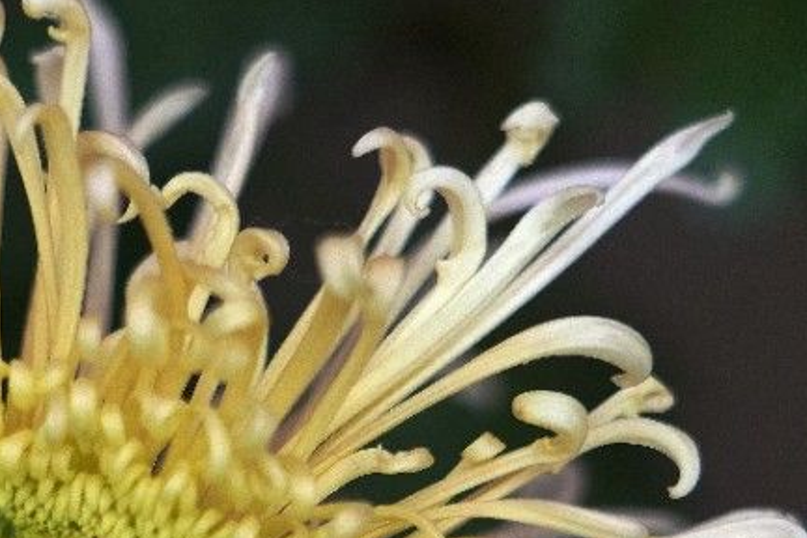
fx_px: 3923
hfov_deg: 11.7
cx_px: 127
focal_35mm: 175
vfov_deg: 7.7
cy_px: 718
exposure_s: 1/640
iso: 1250
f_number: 5
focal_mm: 54
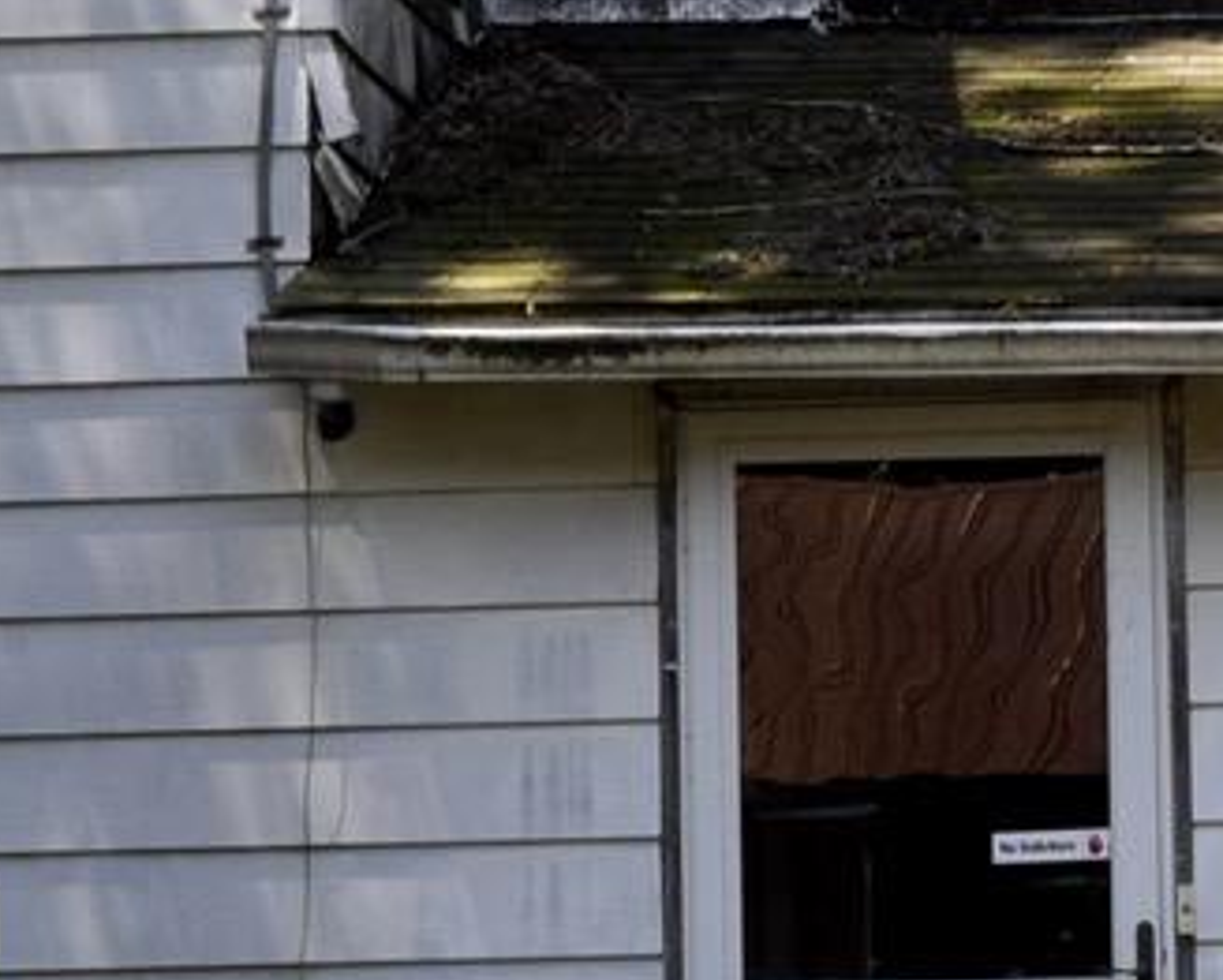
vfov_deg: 7.0
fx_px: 7965
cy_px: 86
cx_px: 1287
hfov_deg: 8.7
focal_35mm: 220
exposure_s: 1/100
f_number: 10
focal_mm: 25
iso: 200
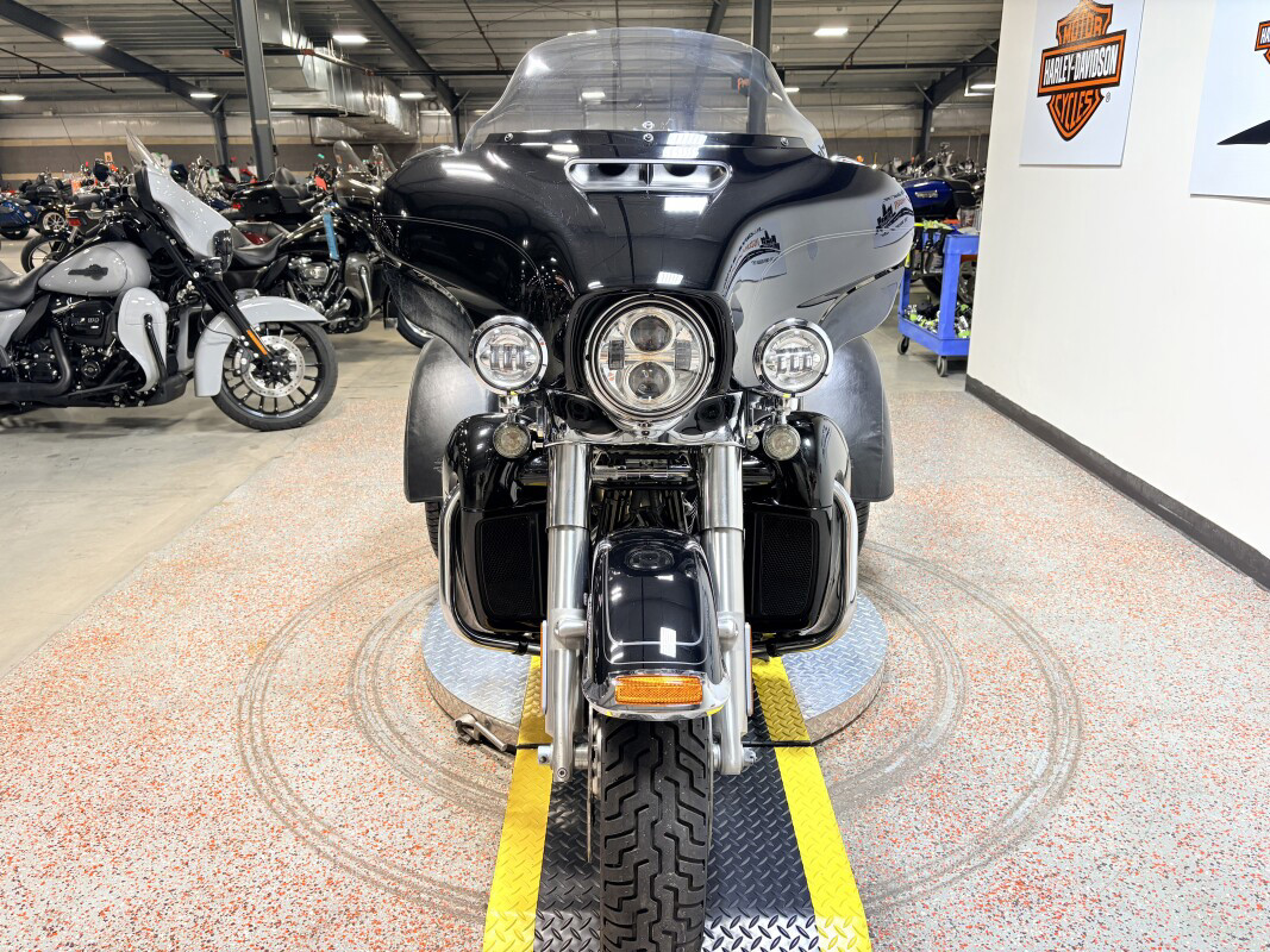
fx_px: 954
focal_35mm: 26
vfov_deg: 53.1
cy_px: 476
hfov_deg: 67.3
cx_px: 635
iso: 80
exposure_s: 1/120
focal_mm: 5.96
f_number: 1.6
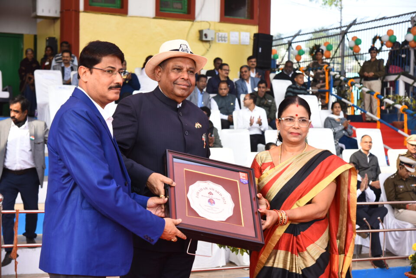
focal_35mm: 66
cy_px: 139
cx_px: 208
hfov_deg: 30.5
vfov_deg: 20.6
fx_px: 763
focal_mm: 66
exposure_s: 1/200
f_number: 5.6
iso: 400
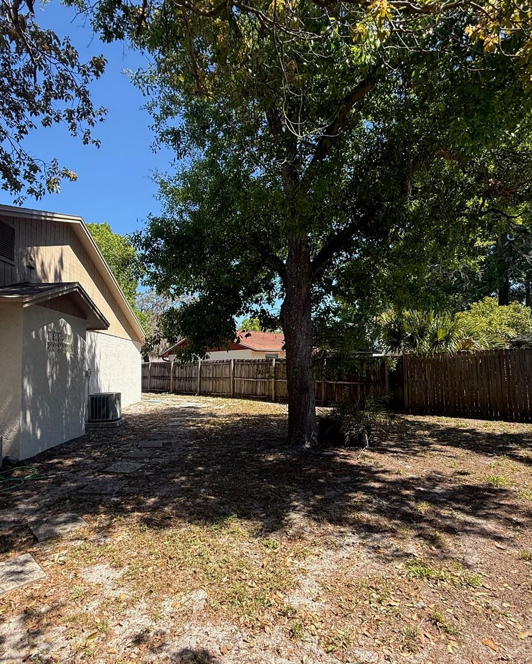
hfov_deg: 70.7
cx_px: 240
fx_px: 374
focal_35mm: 19
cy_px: 337
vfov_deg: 83.3
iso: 64
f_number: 2.2
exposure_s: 1/559
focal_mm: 2.22
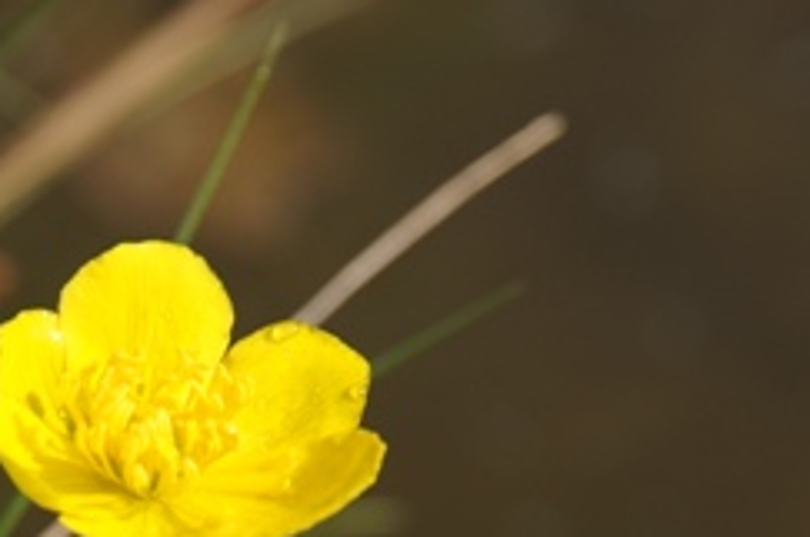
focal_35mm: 742
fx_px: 16662
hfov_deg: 2.8
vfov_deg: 1.8
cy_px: 564
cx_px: 137
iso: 100
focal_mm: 200
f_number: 6.3
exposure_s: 1/320
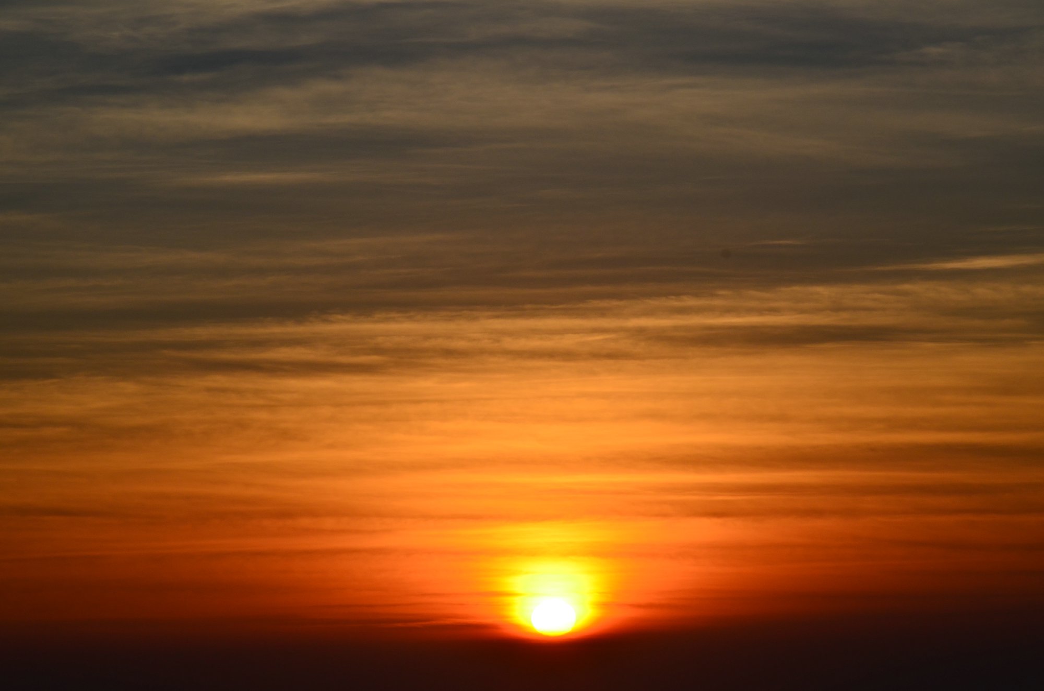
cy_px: 346
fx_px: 4557
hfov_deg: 13.1
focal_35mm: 158
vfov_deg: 8.7
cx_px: 522
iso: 200
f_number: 13
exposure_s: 1/800
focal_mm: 105
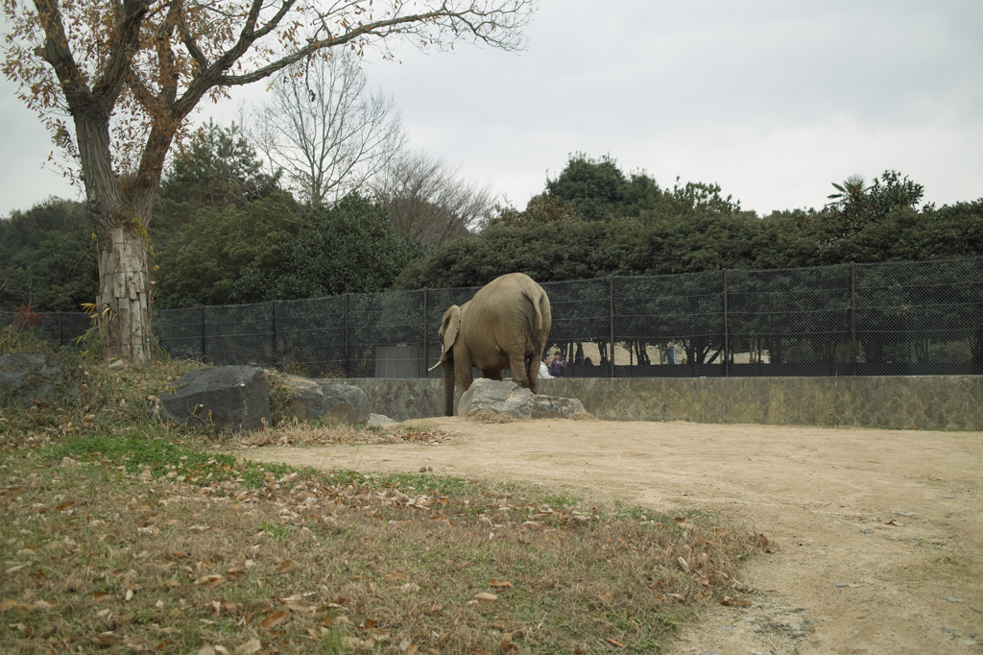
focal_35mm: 41
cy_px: 328
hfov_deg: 47.4
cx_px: 492
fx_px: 1119
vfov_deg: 32.6
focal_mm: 24.2
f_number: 2.8
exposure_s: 1/250
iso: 100
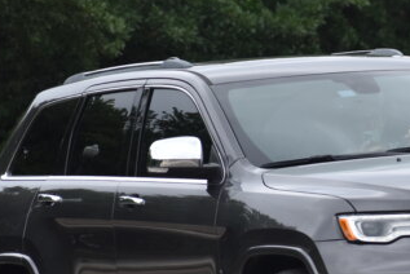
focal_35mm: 508
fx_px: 5791
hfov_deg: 4.1
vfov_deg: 2.7
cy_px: 203
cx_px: 353
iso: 400
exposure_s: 1/1600
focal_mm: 140
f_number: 5.6
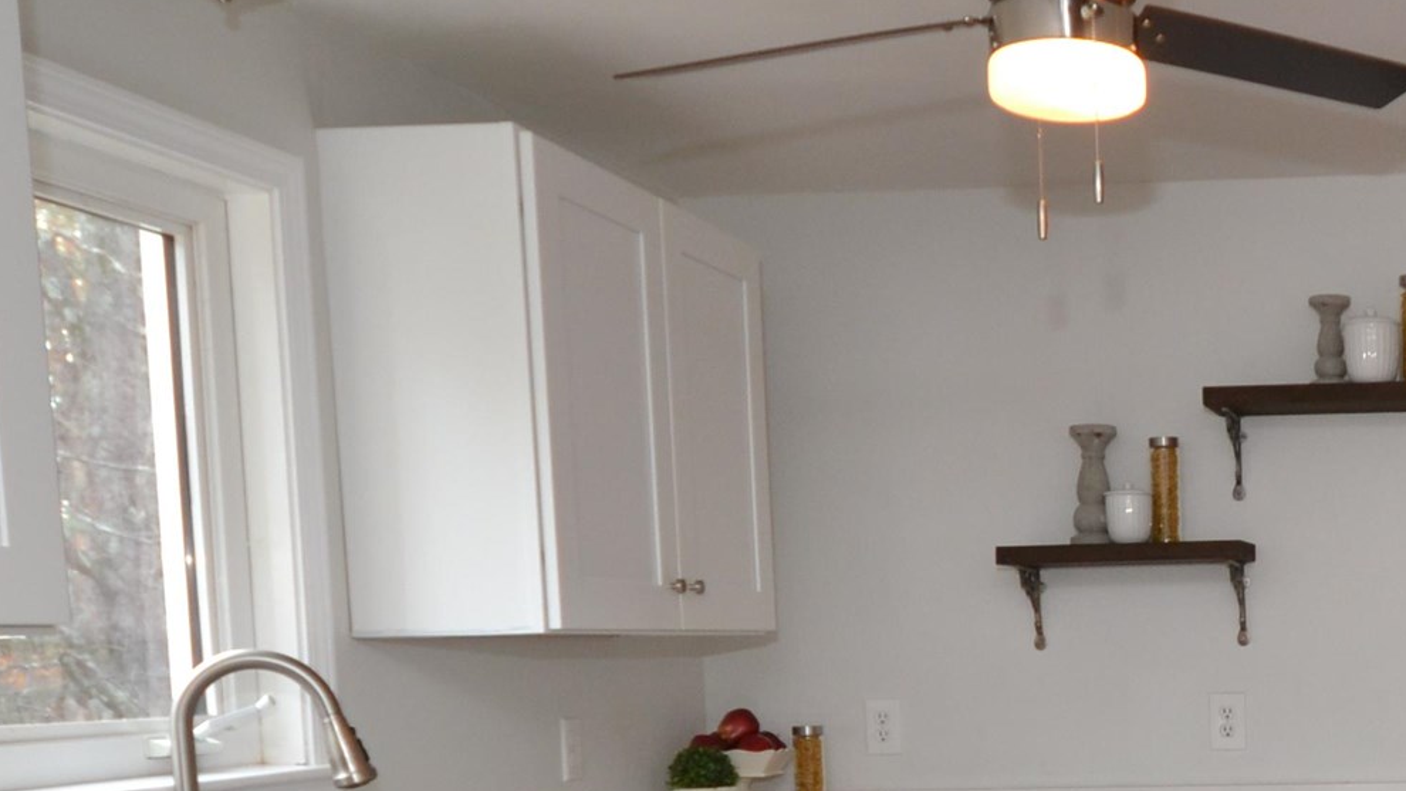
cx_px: 1446
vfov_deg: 21.6
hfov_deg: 34.7
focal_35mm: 54
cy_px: 787
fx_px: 1999
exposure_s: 1/60
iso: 400
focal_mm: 11
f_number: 5.6
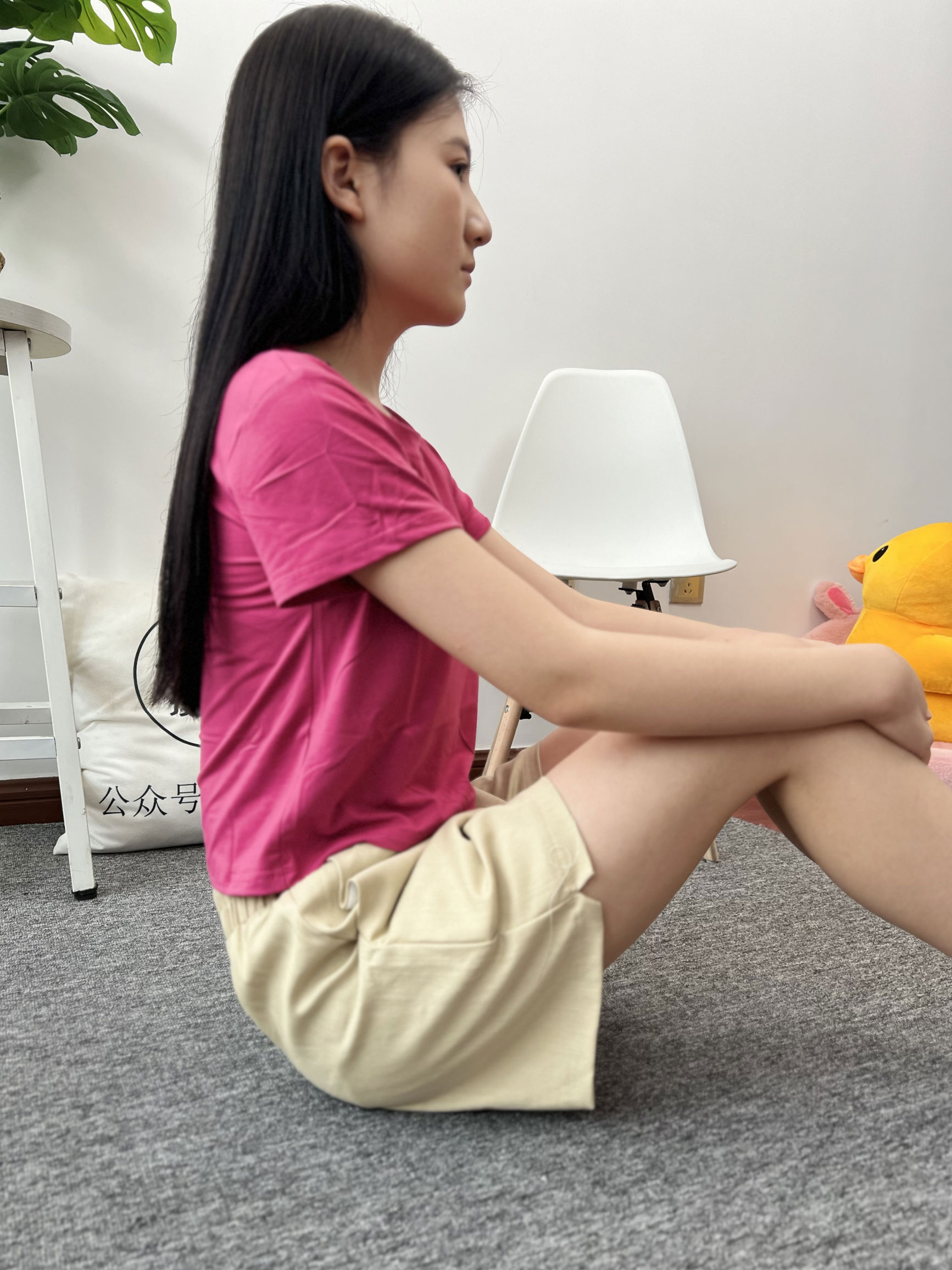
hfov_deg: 51.3
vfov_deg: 65.3
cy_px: 651
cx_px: 472
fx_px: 990
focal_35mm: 27
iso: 64
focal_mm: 5.7
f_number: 1.5
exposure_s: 1/121
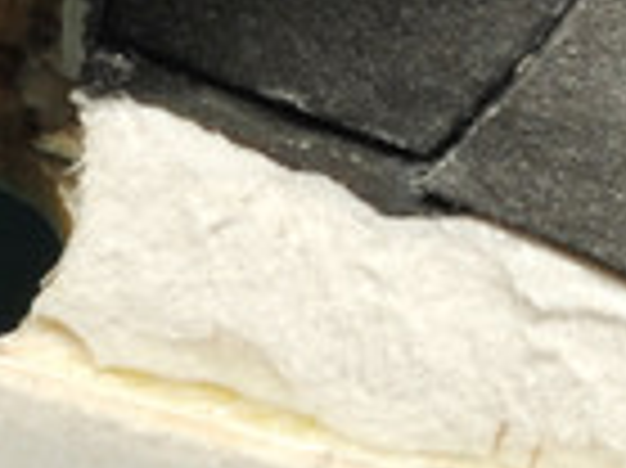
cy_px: 126
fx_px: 9847
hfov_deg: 3.6
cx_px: 16
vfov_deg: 2.7
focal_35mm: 545
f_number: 11
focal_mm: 44
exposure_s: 1/2.5
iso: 100
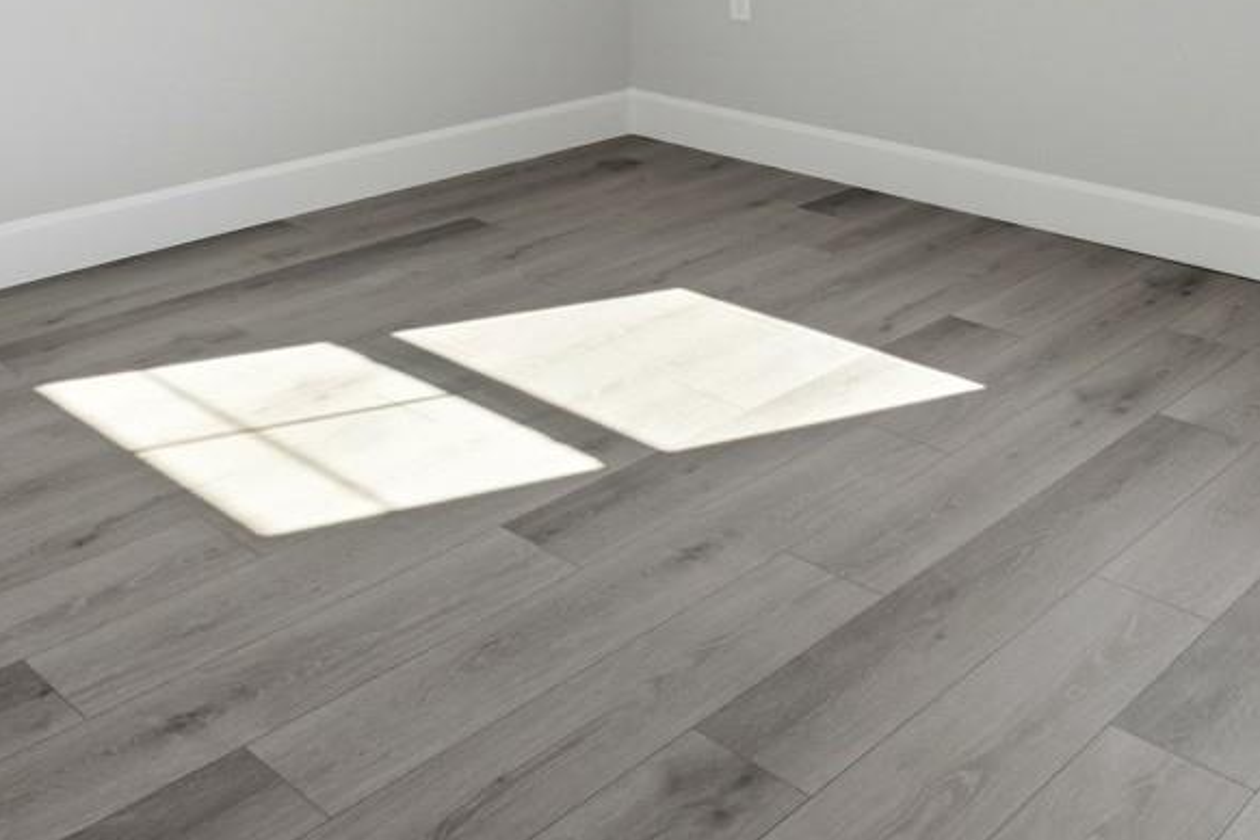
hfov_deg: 44.5
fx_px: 1540
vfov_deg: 26.0
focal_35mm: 44
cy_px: -257
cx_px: 688
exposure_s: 1/8000
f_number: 8
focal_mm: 16
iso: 2500
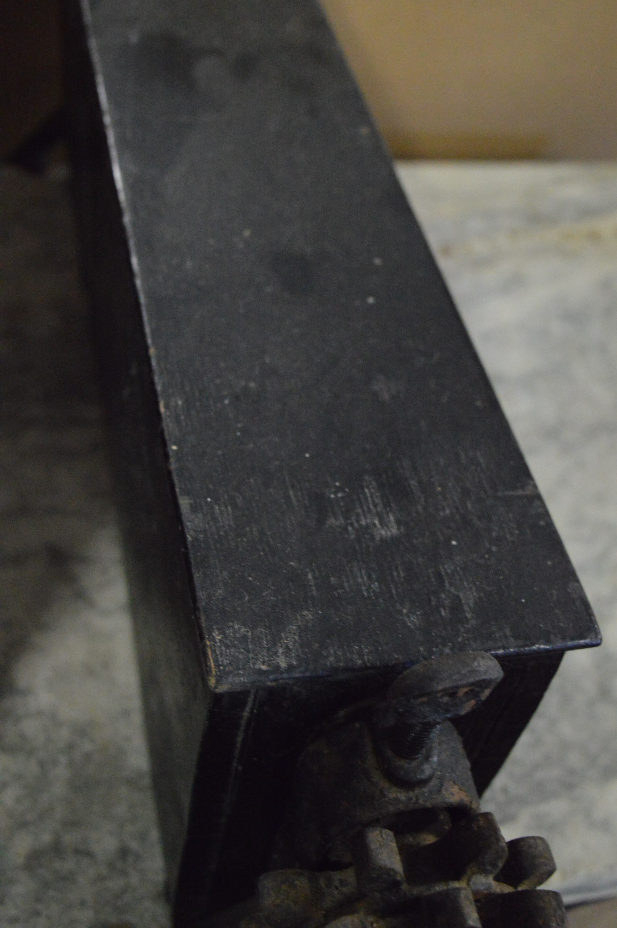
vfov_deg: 42.4
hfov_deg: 28.9
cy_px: 464
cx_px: 308
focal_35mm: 46
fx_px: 1198
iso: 6400
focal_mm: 31
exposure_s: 1/50
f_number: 5.6
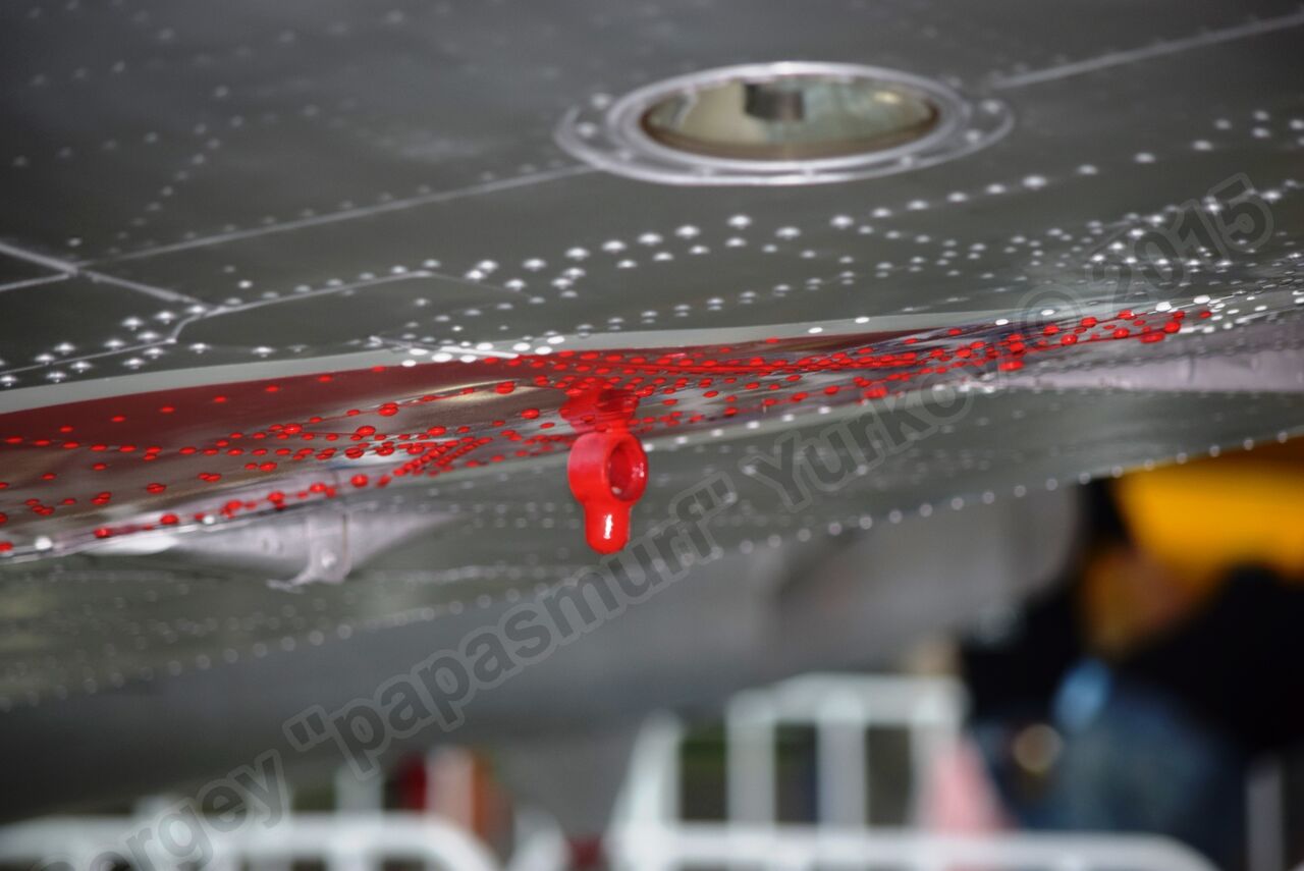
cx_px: 652
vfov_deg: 5.6
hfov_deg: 8.3
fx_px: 8970
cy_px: 436
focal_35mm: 248
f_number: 5
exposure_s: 1/40
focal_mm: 165
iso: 400
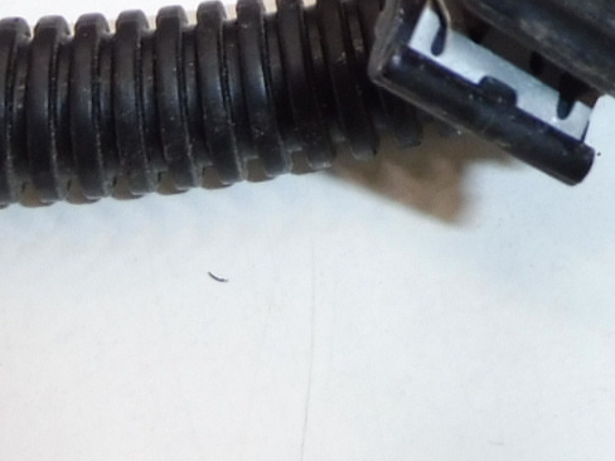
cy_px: -486
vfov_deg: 12.3
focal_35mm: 105
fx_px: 1865
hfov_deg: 18.4
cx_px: 546
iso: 200
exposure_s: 1/60
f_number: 3.5
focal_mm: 4.4
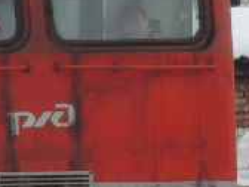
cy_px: 53
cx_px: -314
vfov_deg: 1.4
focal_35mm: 1028
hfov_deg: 1.9
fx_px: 7395
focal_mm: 24
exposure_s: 1/200
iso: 100
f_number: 4.3
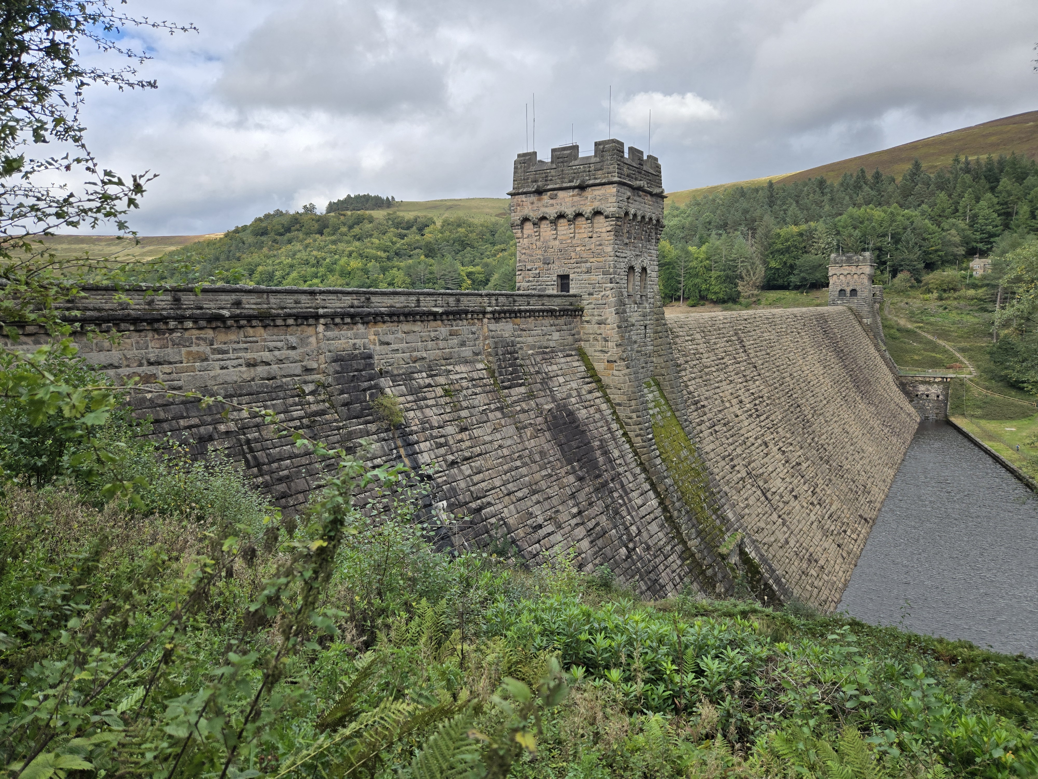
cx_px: 519
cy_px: 390
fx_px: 690
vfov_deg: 58.9
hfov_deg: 73.9
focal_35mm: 23
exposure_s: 1/2339
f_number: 1.8
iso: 80
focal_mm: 5.4
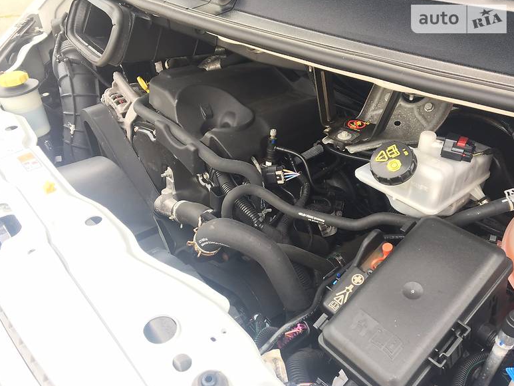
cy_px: 196
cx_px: 251
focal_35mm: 30
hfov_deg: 59.9
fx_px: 446
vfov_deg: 46.8
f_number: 2.2
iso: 25
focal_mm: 4.2
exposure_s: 1/50
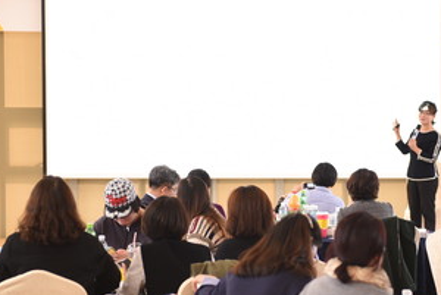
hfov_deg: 15.5
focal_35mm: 132
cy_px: 211
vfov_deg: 10.4
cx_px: 279
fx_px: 1619
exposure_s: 1/30
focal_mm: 66
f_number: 2.8
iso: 640
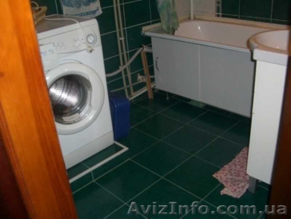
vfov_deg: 37.7
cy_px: 110
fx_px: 319
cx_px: 146
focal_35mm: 38
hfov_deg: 49.0
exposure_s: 1/60
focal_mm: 7.9
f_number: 2.8
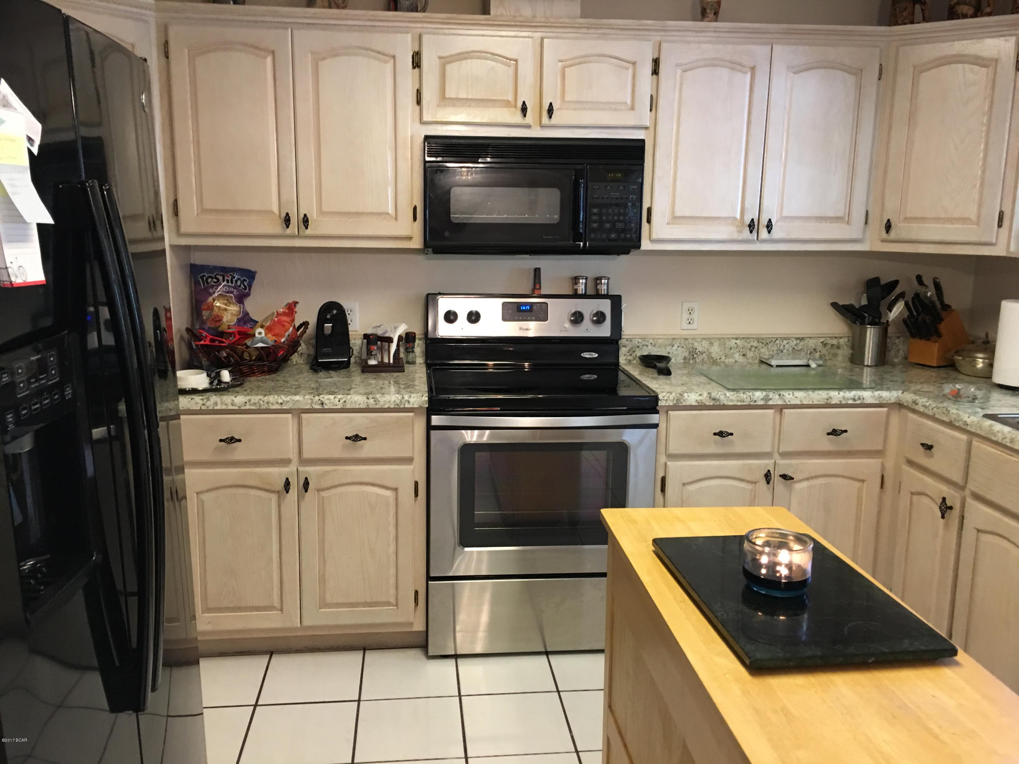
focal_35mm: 29
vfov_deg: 48.2
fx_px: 854
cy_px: 382
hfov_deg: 61.7
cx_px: 510
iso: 80
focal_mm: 4.15
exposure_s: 1/15
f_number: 2.2
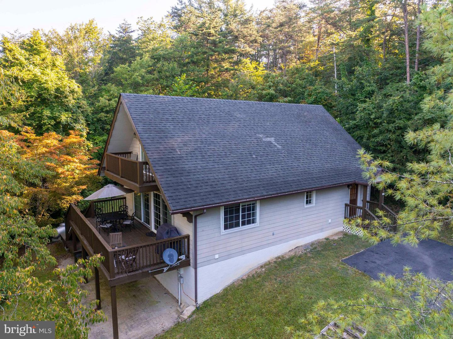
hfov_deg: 71.6
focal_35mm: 24
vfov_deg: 56.8
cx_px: 226
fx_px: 314
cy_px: 170
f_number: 2.8
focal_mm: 12.29
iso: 400
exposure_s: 1/320
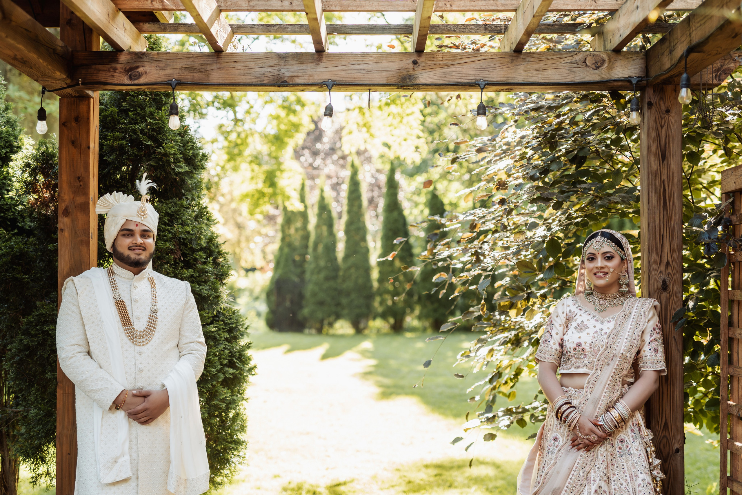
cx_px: 371
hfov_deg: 39.6
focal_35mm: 50
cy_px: 248
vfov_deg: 27.0
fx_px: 1031
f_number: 2
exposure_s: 1/250
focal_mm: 50
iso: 160
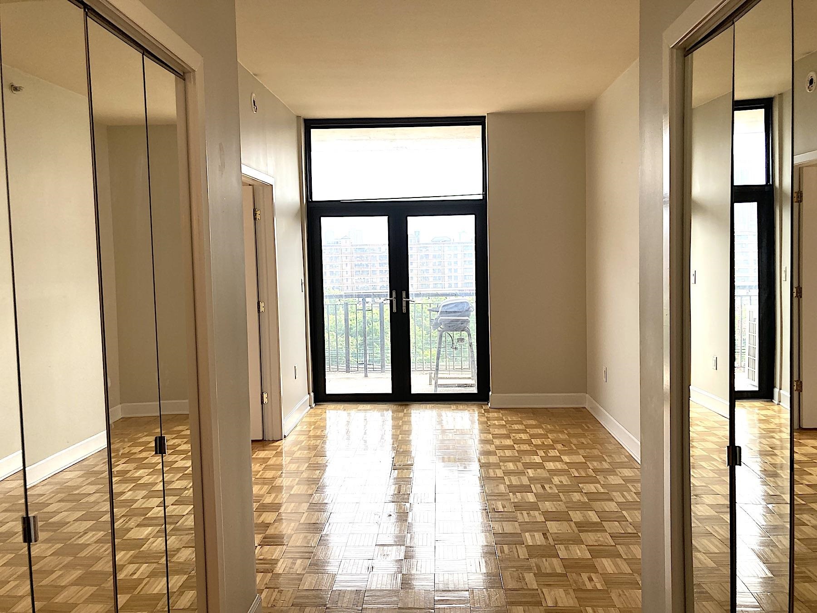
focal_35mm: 28
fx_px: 661
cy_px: 306
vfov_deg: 49.7
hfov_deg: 63.4
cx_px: 408
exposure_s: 1/120
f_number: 1.8
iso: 50
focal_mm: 3.99
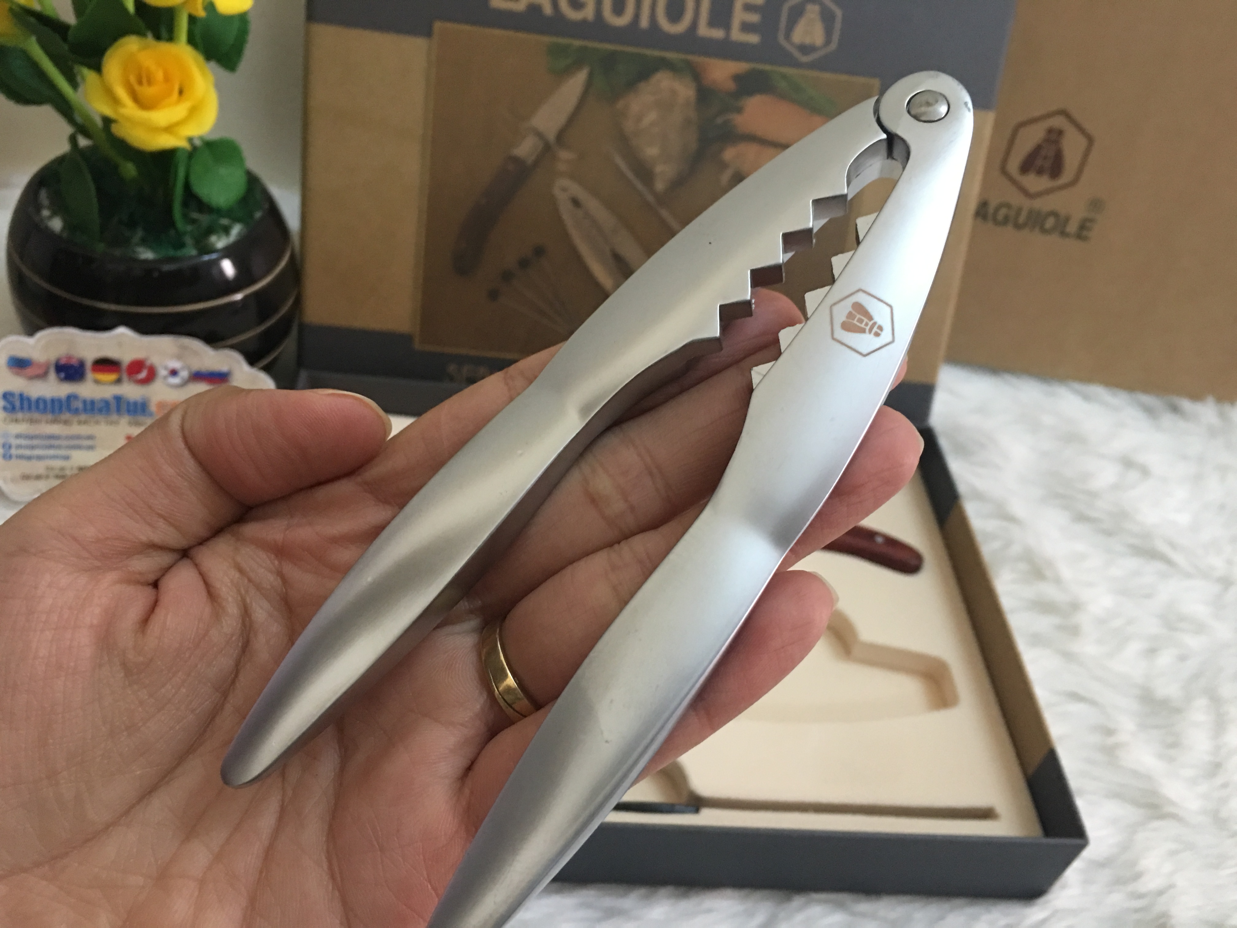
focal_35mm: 29
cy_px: 464
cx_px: 618
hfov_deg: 61.7
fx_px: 1036
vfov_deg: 48.2
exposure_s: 1/17
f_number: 2.2
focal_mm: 4.15
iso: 125
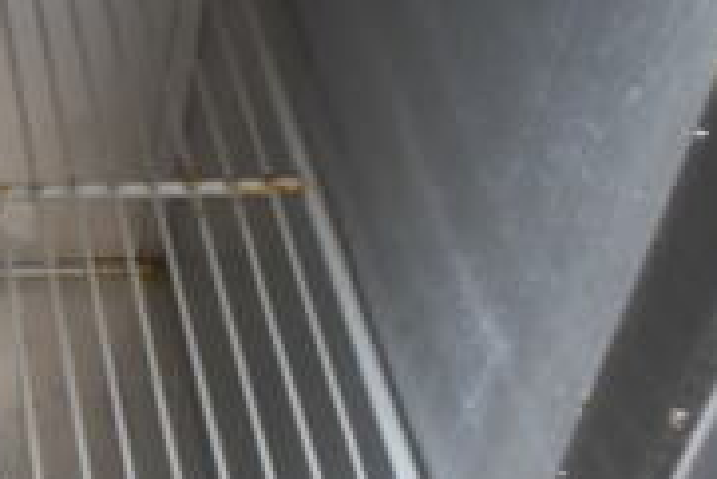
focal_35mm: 91
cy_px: 392
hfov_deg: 20.3
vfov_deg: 15.0
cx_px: -238
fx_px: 1814
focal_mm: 18
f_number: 5.6
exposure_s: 1/60
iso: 640
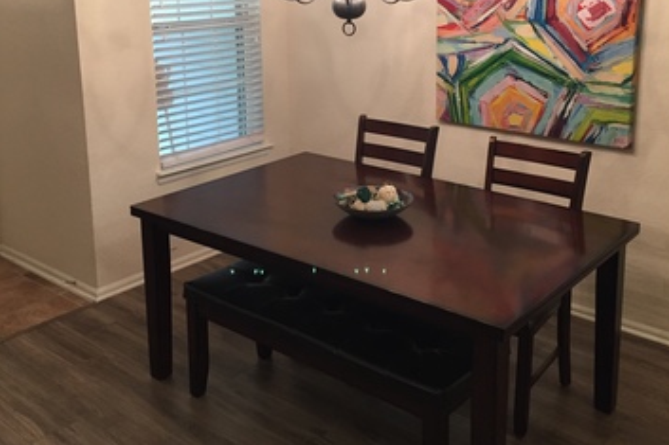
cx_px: 339
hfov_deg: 47.4
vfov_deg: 32.0
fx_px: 762
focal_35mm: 41
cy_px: 112
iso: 100
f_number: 2.2
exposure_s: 1/30
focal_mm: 4.15
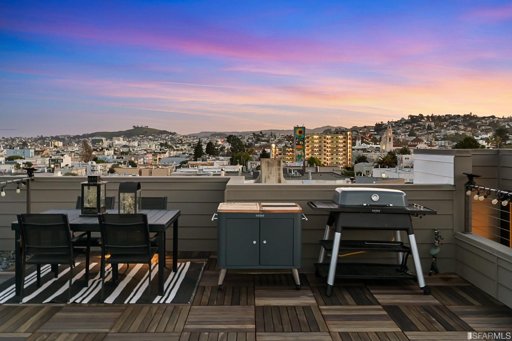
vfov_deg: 43.6
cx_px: 256
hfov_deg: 61.9
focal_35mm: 30
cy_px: 170
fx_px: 427
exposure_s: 1/2.5
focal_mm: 20
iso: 400
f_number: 11
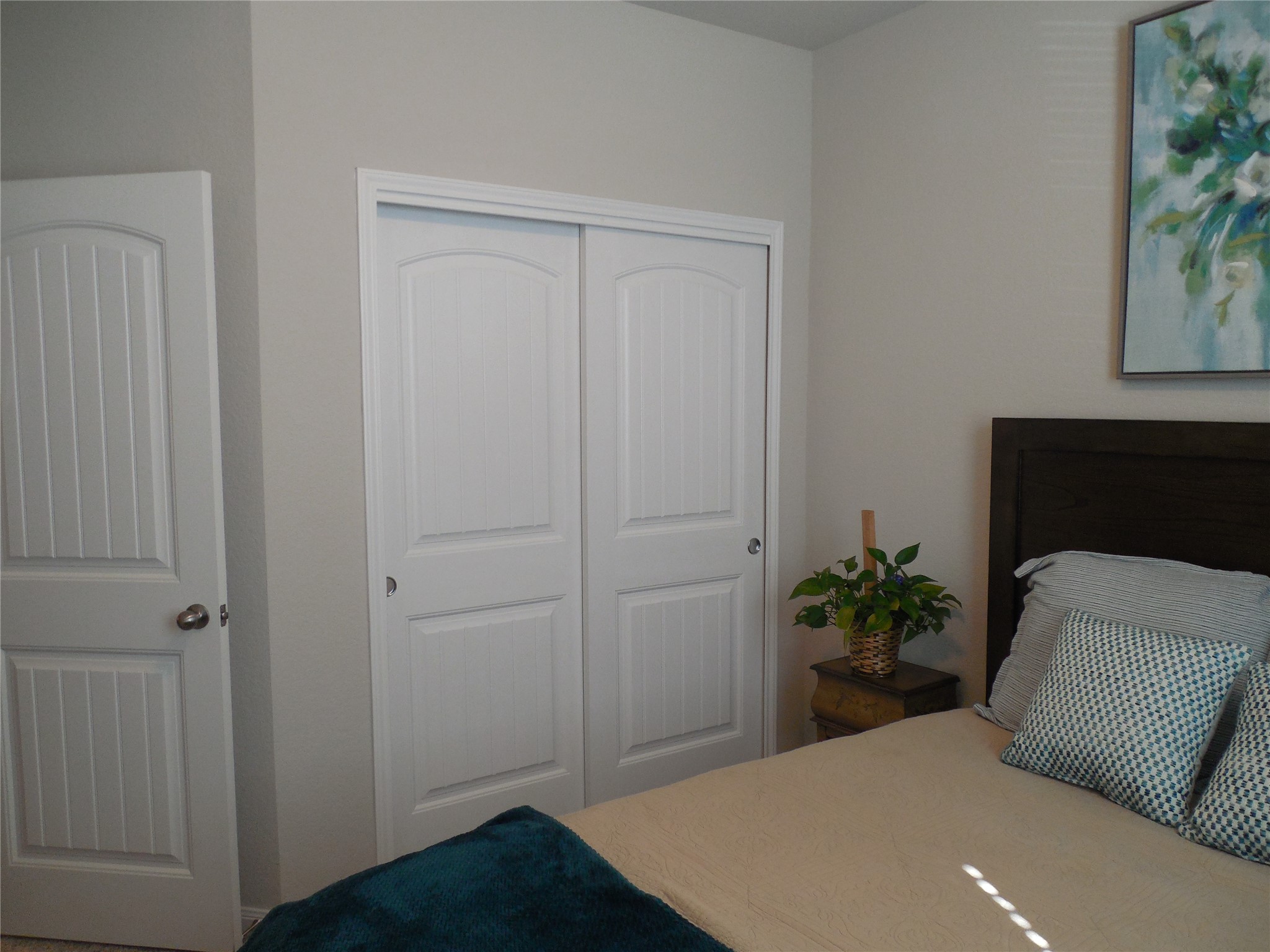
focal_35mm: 25
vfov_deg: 54.9
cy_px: 476
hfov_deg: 69.4
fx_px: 917
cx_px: 635
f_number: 3.3
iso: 200
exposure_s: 1/30
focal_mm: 4.5
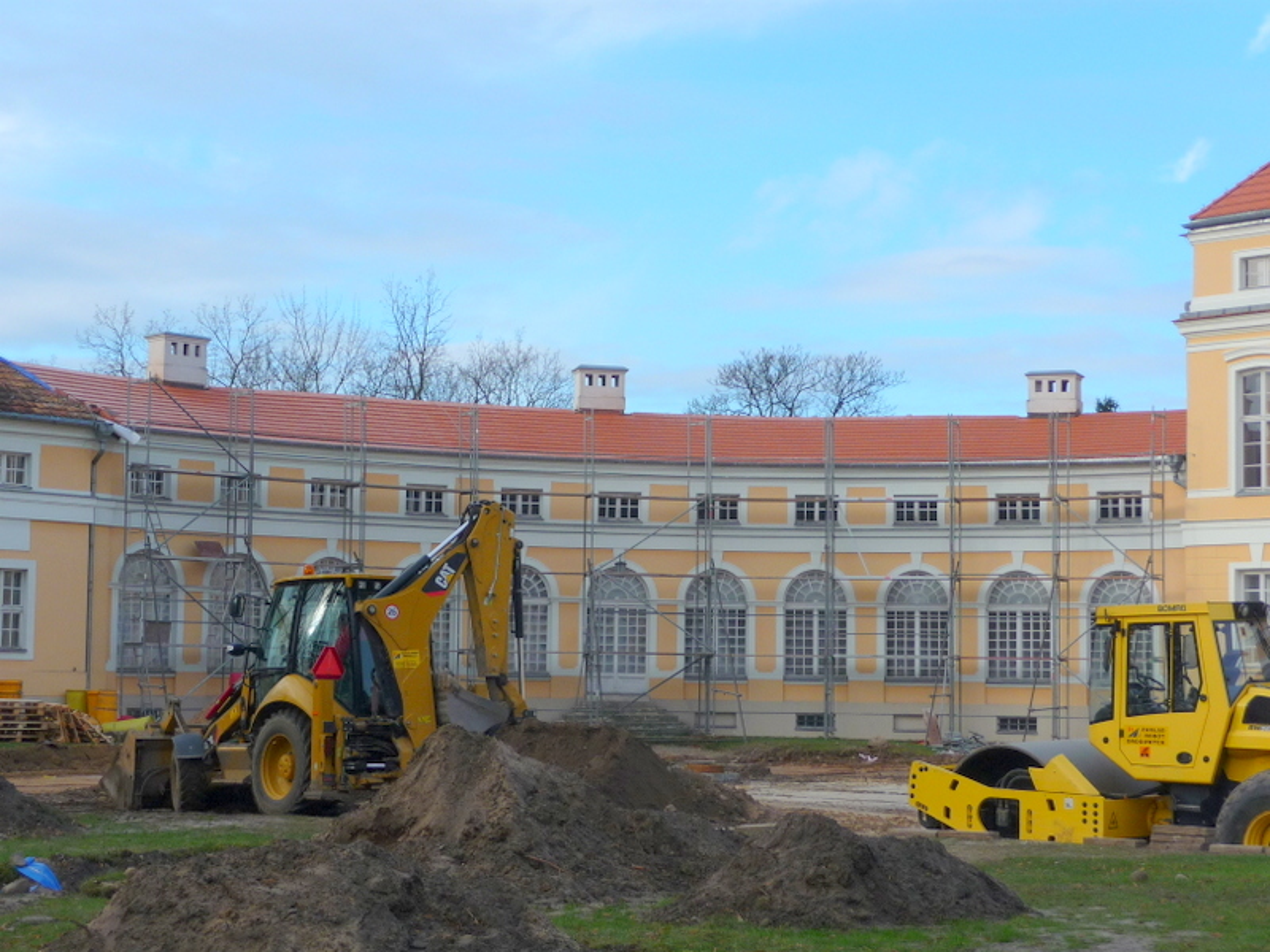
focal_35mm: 72
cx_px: 635
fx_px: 2642
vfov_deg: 20.4
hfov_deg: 27.0
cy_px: 476
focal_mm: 12.2
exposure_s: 1/320
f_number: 4.6
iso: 100
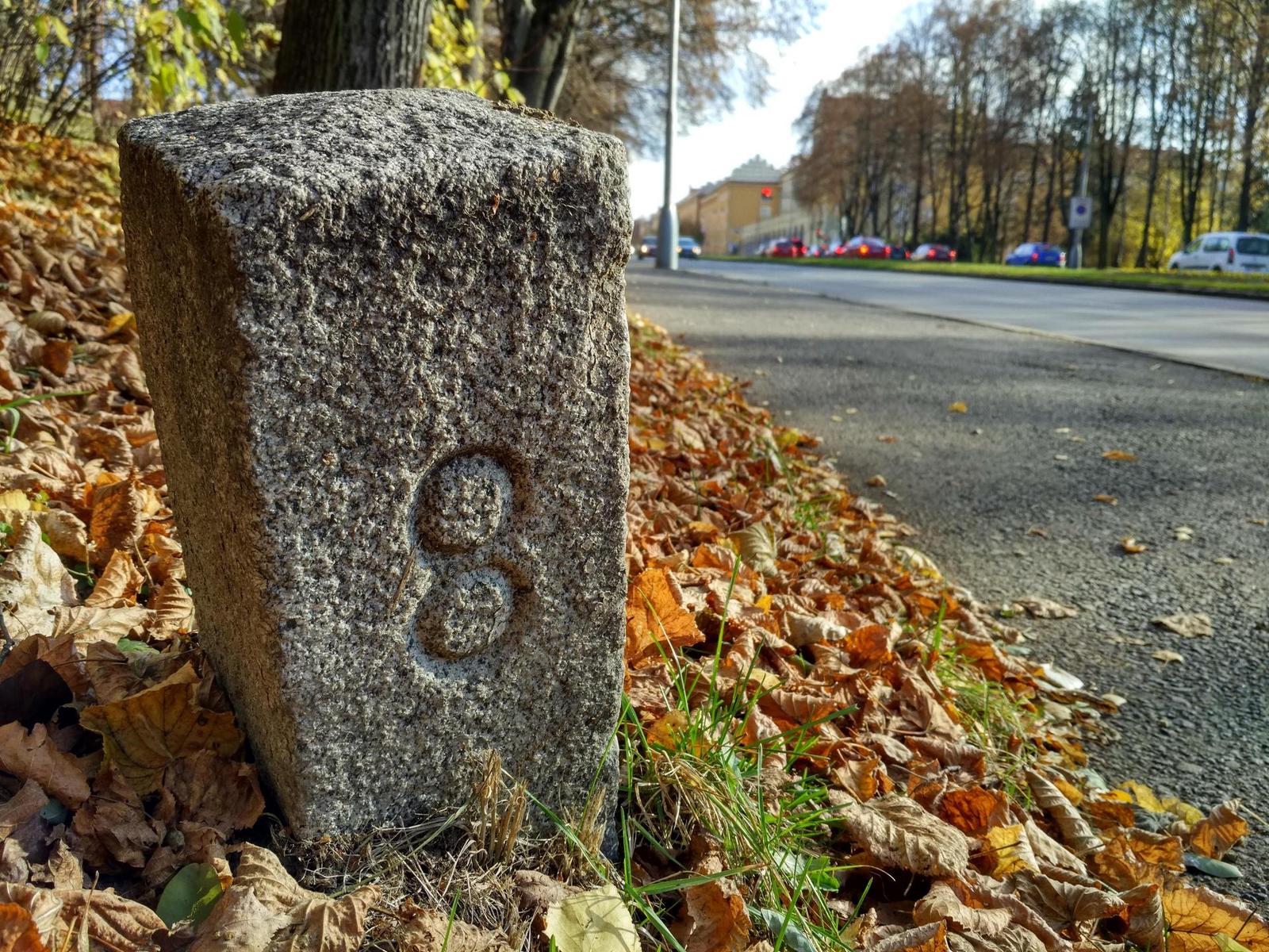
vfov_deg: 46.8
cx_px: 634
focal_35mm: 30
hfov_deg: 60.0
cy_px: 476
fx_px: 1100
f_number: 2
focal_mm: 4.12
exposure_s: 1/244
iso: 100
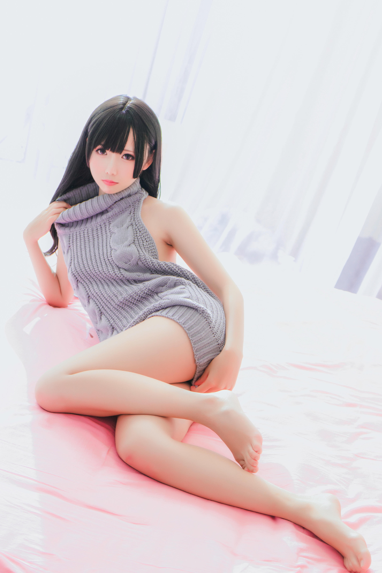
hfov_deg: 21.2
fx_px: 1018
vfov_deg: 31.4
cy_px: 286
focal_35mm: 64
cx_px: 191
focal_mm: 64
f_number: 5.6
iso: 1000
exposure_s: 1/125
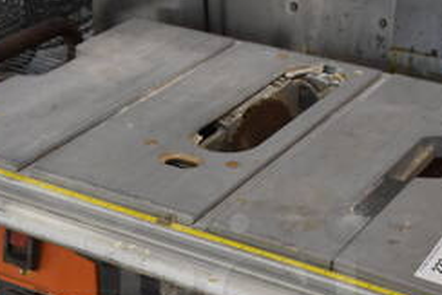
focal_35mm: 90
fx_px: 1106
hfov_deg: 22.6
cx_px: 239
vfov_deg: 14.9
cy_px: 297
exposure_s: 1/125
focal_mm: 24
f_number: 3.8
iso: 800
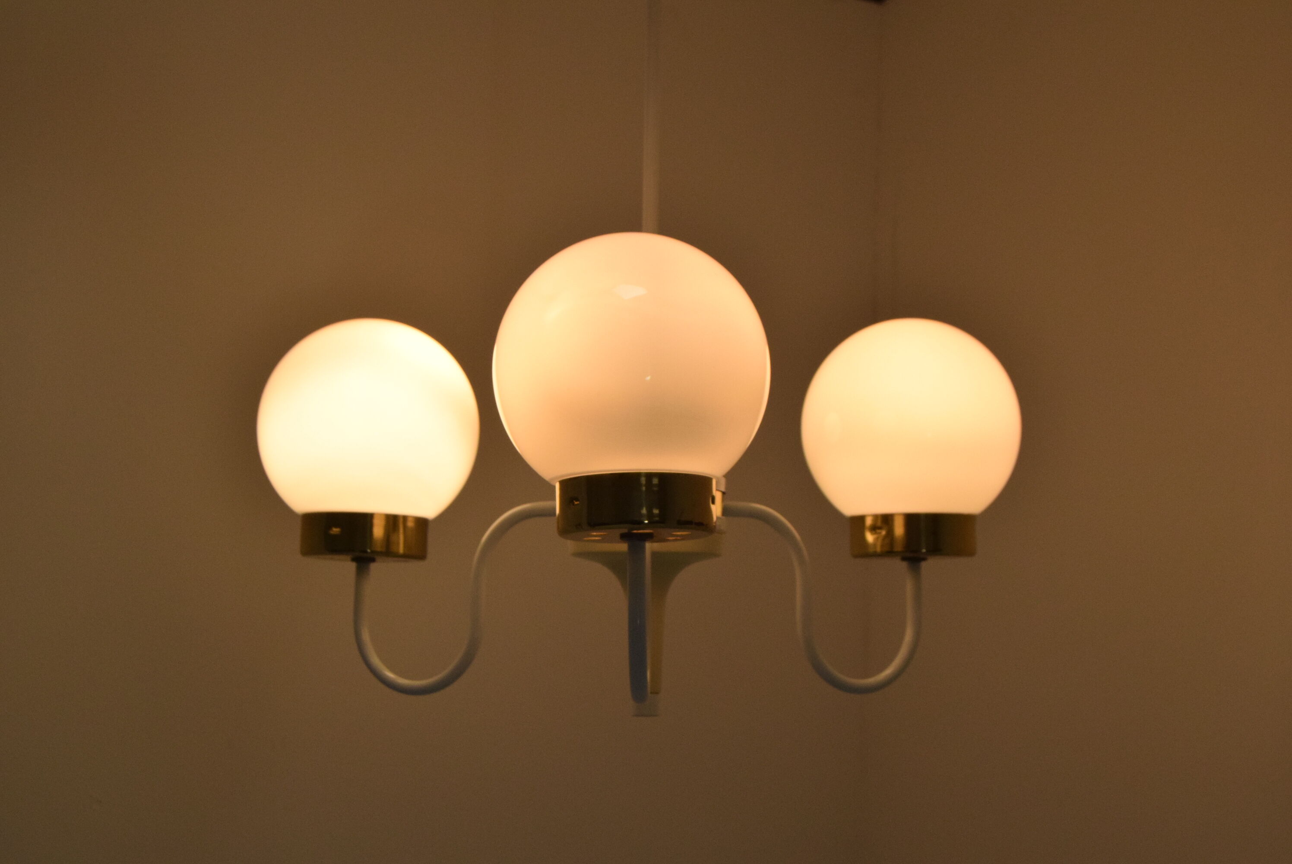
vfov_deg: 22.7
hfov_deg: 33.4
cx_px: 646
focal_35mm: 60
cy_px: 432
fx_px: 2155
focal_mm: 40
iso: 1600
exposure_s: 1/500
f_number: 11
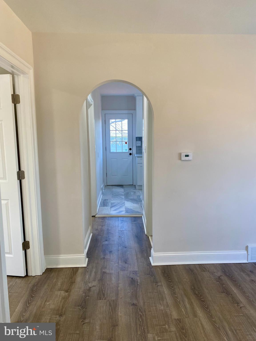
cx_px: 128
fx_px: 256
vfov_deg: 67.3
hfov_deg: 53.1
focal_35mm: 26
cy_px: 170
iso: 125
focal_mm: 4.25
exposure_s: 1/120
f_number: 1.8
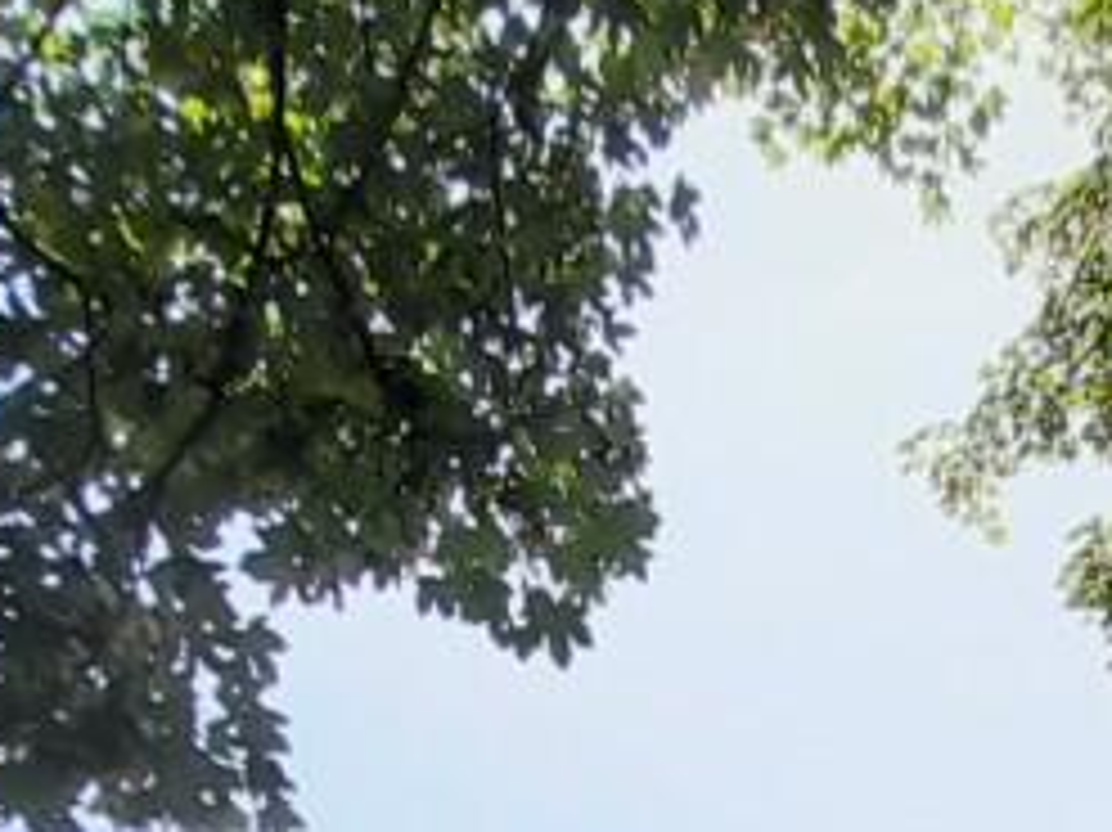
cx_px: 1085
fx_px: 1734
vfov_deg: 20.0
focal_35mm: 54
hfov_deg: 32.9
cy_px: 1484
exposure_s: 1/713
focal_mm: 1.13
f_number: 2.2
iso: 40
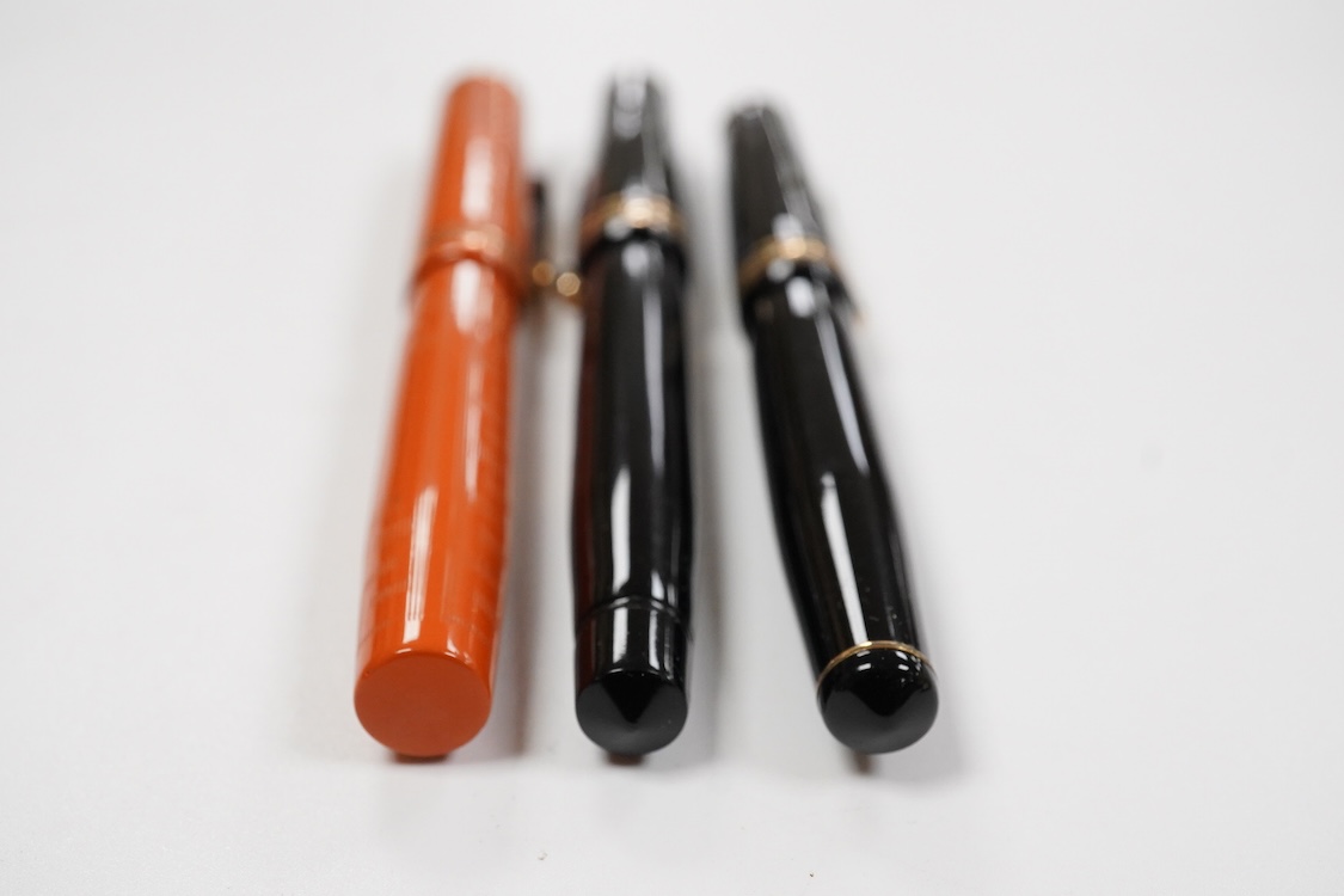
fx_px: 1680
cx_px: 672
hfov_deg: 43.6
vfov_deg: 29.9
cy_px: 448
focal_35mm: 45
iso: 2500
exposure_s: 1/200
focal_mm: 30
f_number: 11
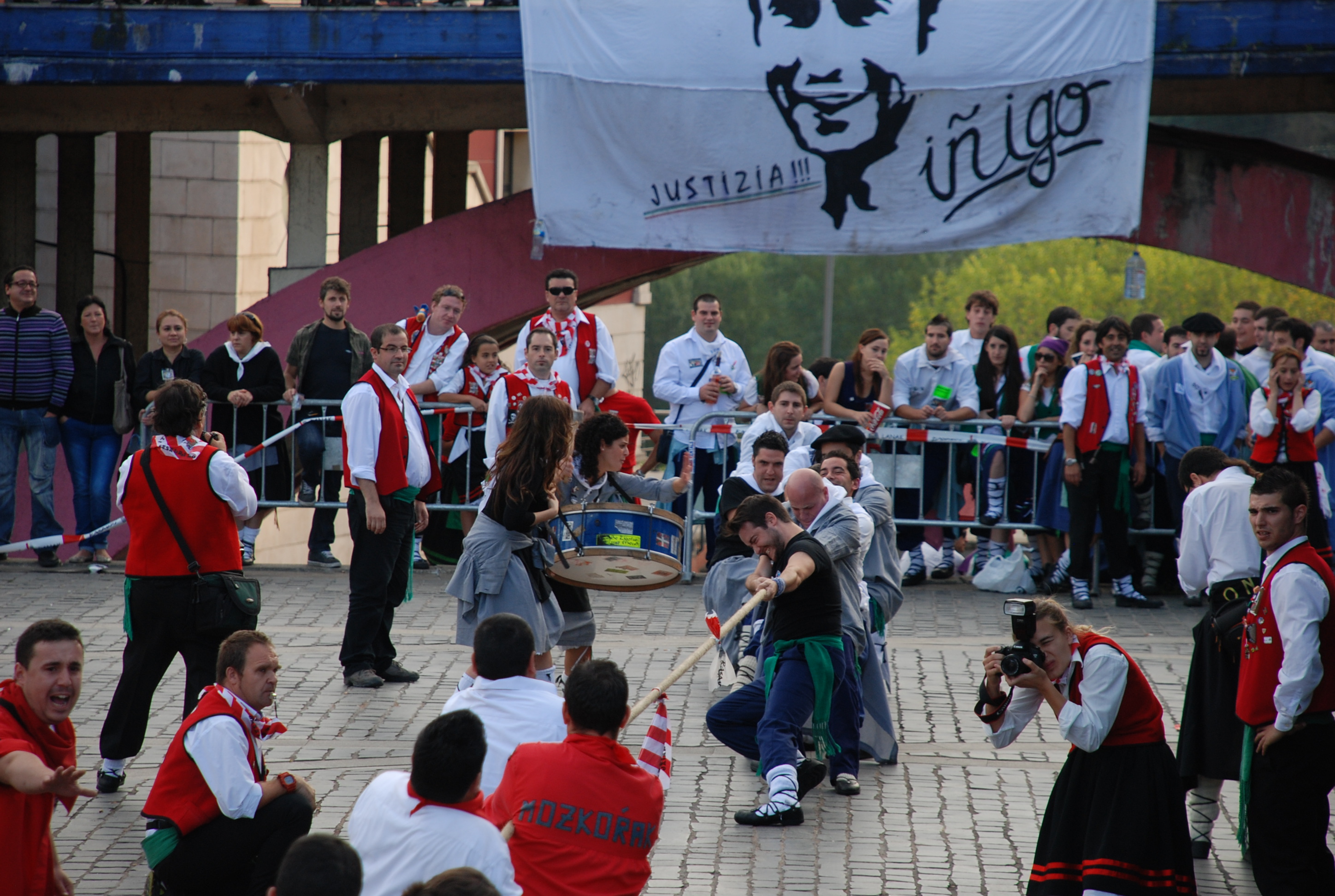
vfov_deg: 6.8
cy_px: 448
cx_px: 668
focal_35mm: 202
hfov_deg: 10.1
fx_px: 7525
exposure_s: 1/125
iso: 220
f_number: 5.6
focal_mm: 135
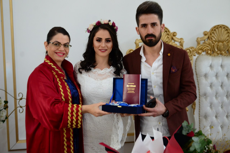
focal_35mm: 60
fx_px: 383
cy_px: 76
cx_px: 115
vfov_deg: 22.5
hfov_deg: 33.5
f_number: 5.6
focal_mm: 40
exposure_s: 1/100
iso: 1000
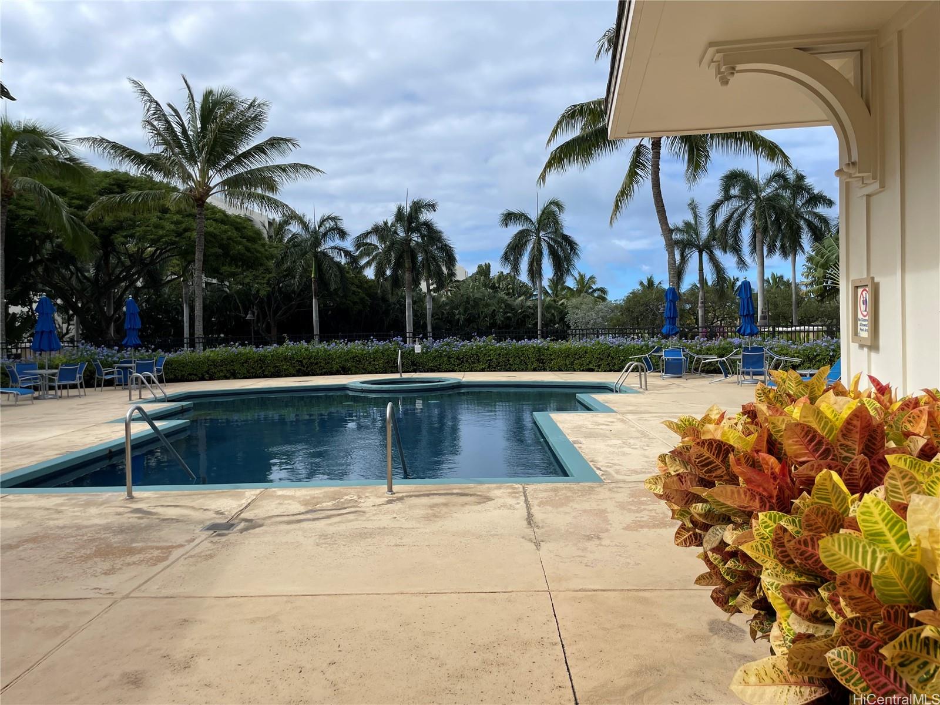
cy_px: 352
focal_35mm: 26
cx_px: 470
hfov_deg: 67.3
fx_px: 706
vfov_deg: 53.1
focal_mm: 4.2
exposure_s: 1/4132
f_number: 1.6
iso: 32
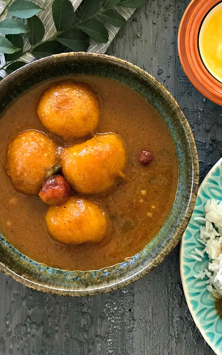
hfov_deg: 14.3
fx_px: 881
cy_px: 107
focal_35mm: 91
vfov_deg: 22.7
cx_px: 158
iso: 80
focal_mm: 6.6
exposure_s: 1/50
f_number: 2.8
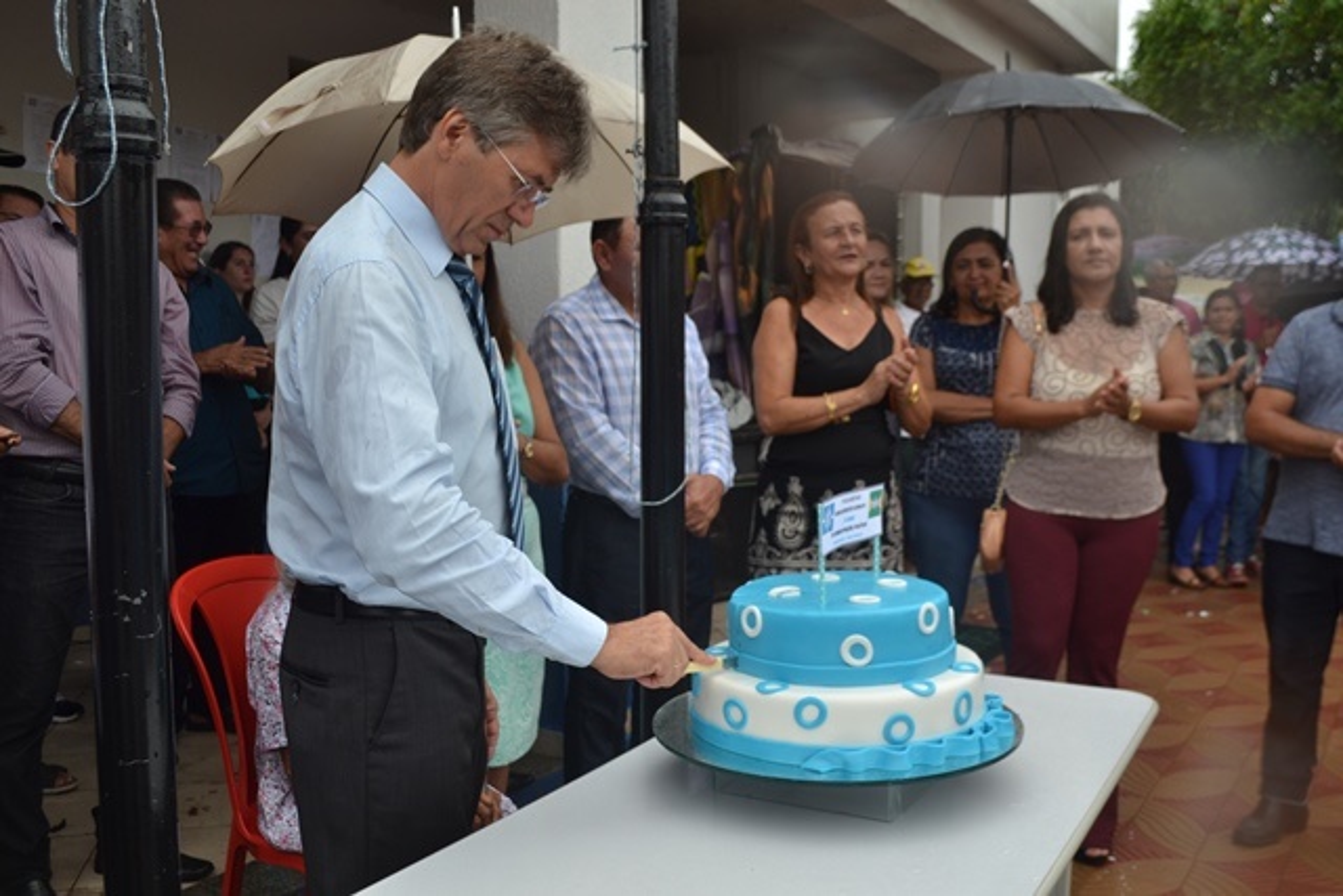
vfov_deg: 40.0
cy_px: 448
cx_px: 672
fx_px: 1231
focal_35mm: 33
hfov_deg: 57.2
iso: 100
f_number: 5.6
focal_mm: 22
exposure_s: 1/125
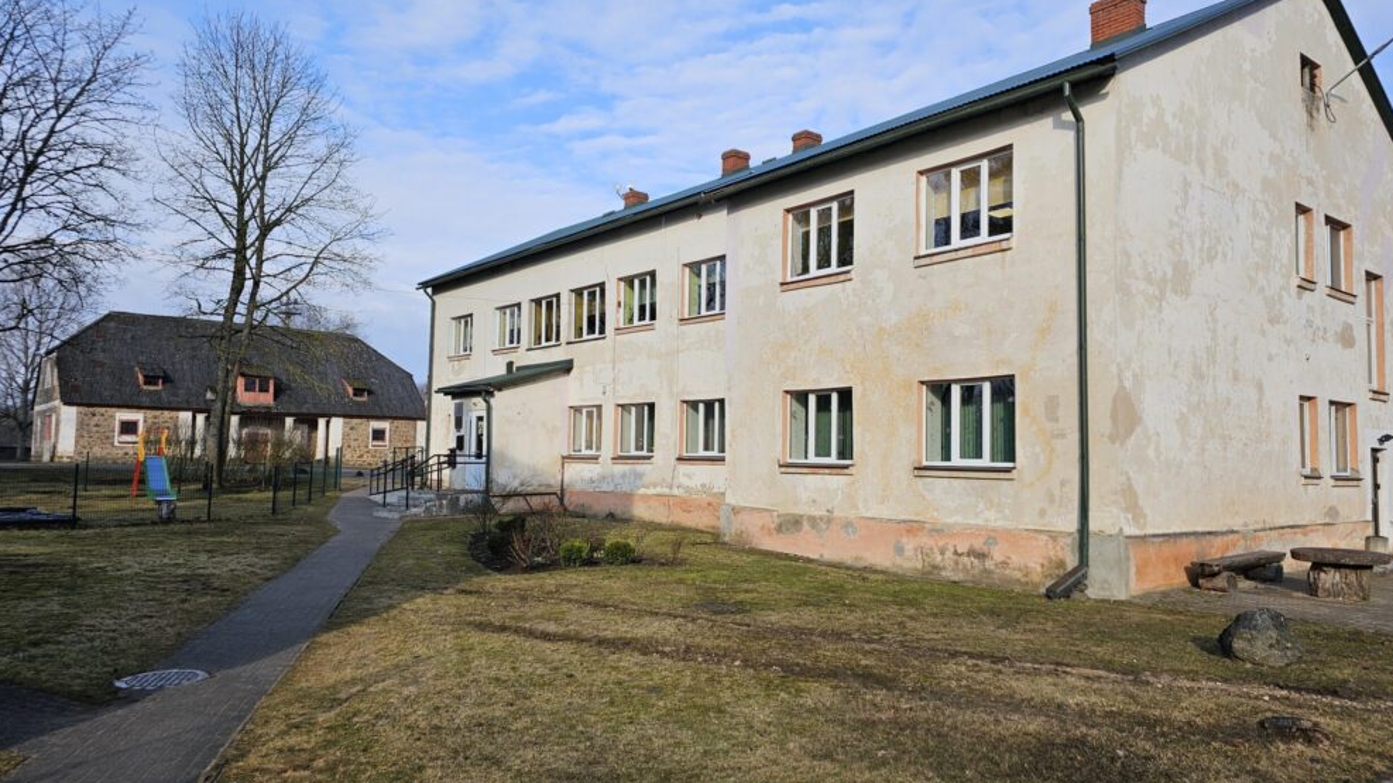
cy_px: 394
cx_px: 692
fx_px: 960
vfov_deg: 44.4
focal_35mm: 26
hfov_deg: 71.9
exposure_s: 1/494
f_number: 1.7
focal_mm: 6.3
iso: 10
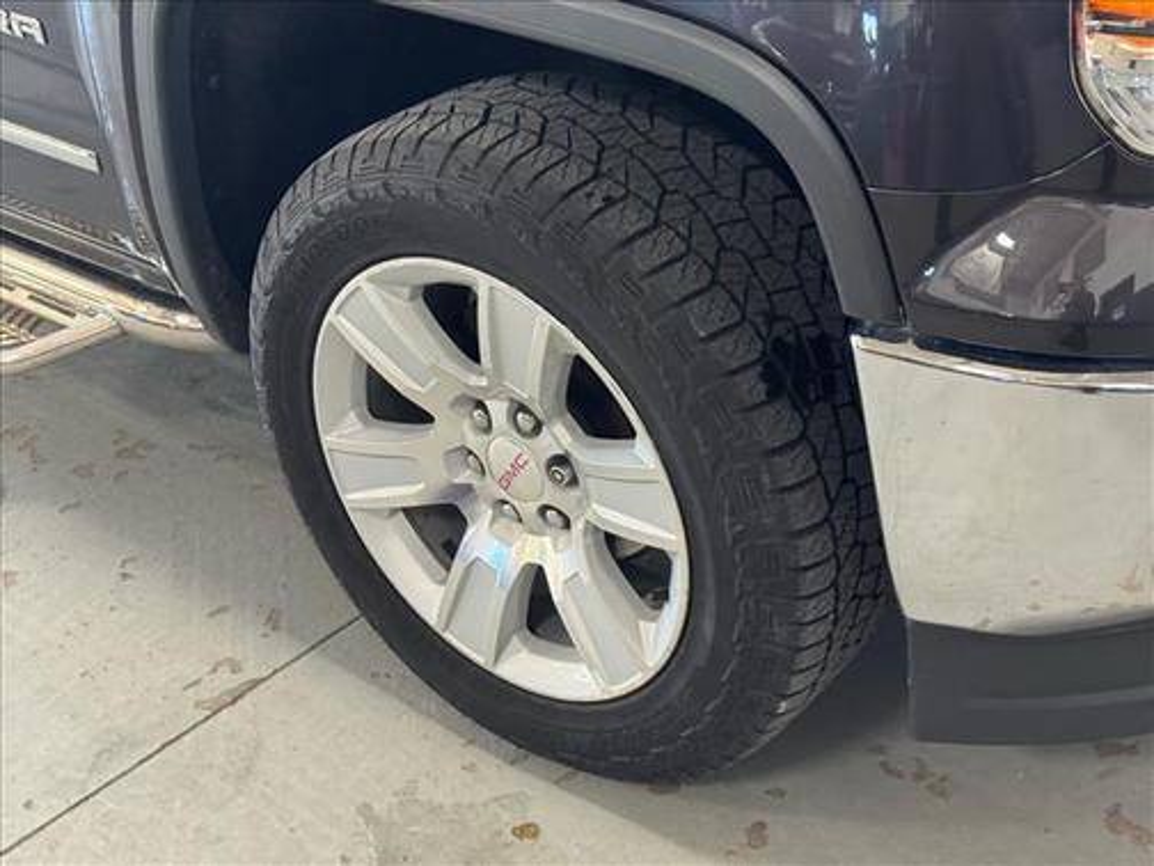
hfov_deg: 39.7
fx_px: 1600
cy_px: 433
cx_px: 577
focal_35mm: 48
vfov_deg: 30.3
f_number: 1.78
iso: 125
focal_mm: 6.76
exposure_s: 1/60
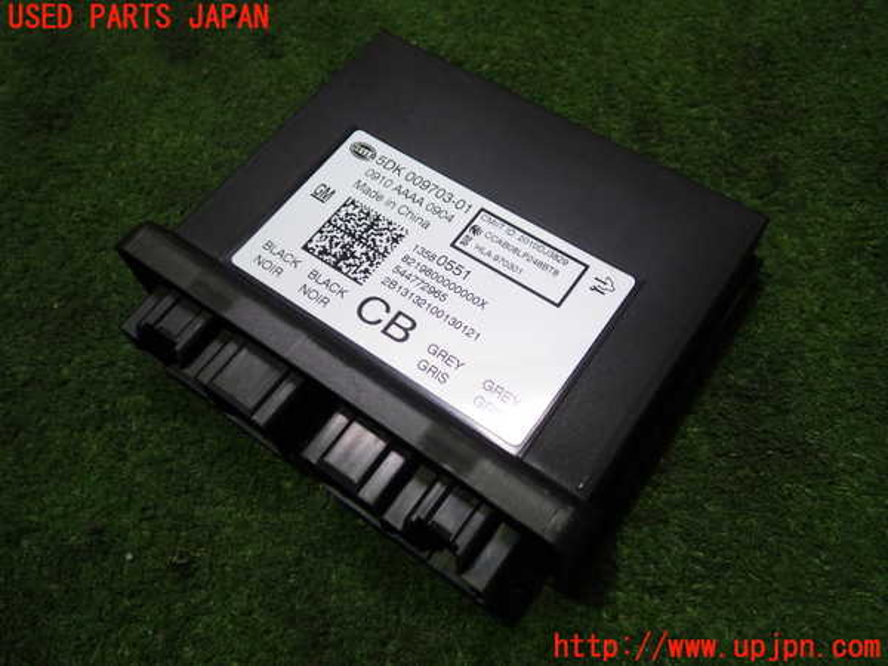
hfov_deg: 55.4
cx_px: 444
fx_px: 847
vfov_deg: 42.9
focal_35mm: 33
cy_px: 333
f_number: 2.4
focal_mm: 5.9
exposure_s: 1/50
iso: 400
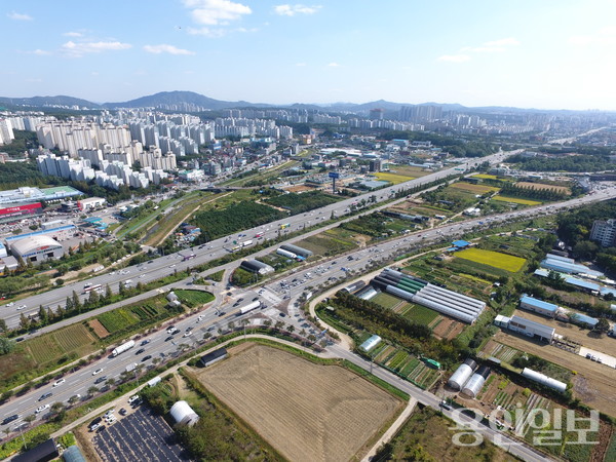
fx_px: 356
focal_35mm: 20
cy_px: 231
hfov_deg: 81.7
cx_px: 308
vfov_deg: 66.0
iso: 100
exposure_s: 1/636
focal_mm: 3.61
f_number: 2.8
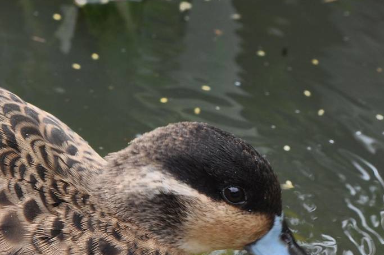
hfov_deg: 3.0
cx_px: 63
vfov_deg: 2.0
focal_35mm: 685
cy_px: 151
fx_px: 7301
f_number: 8
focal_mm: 195
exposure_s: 1/125
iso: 220
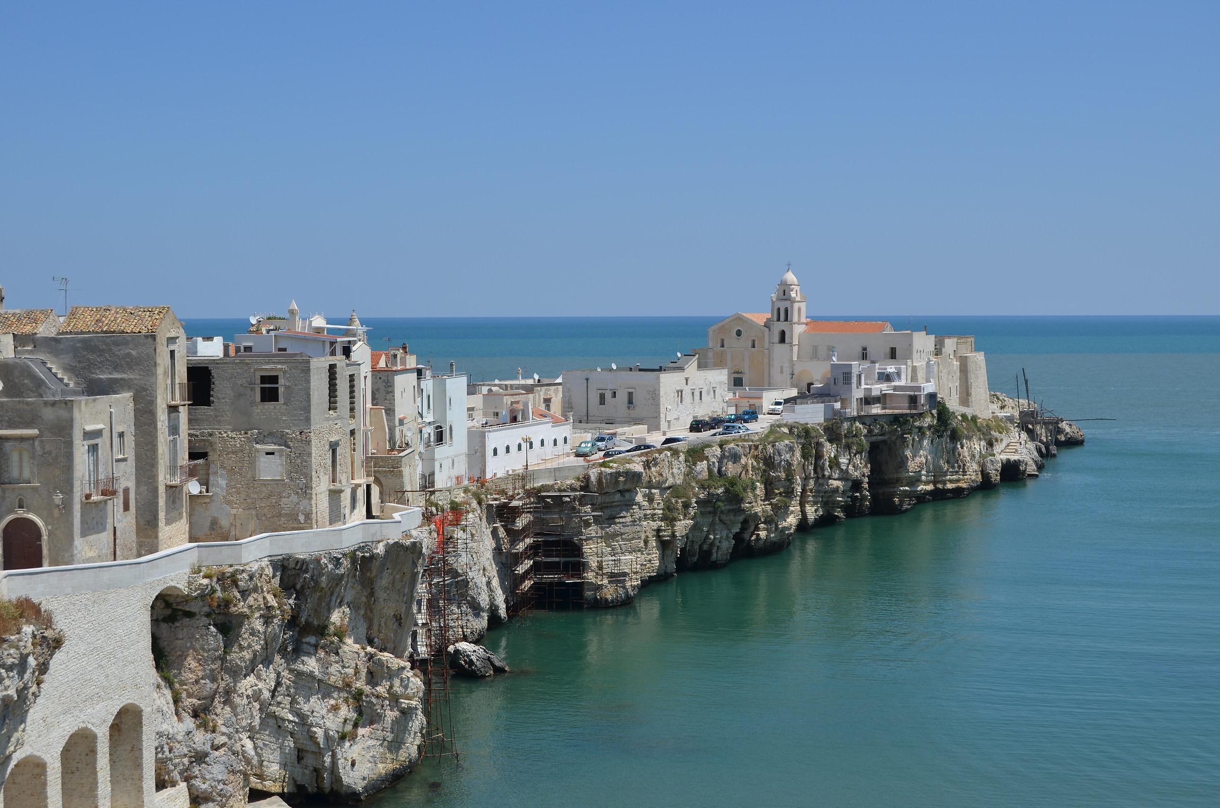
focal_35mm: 57
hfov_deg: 35.1
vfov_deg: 23.7
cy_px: 404
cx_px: 610
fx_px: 1927
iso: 100
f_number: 9
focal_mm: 38
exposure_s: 1/500
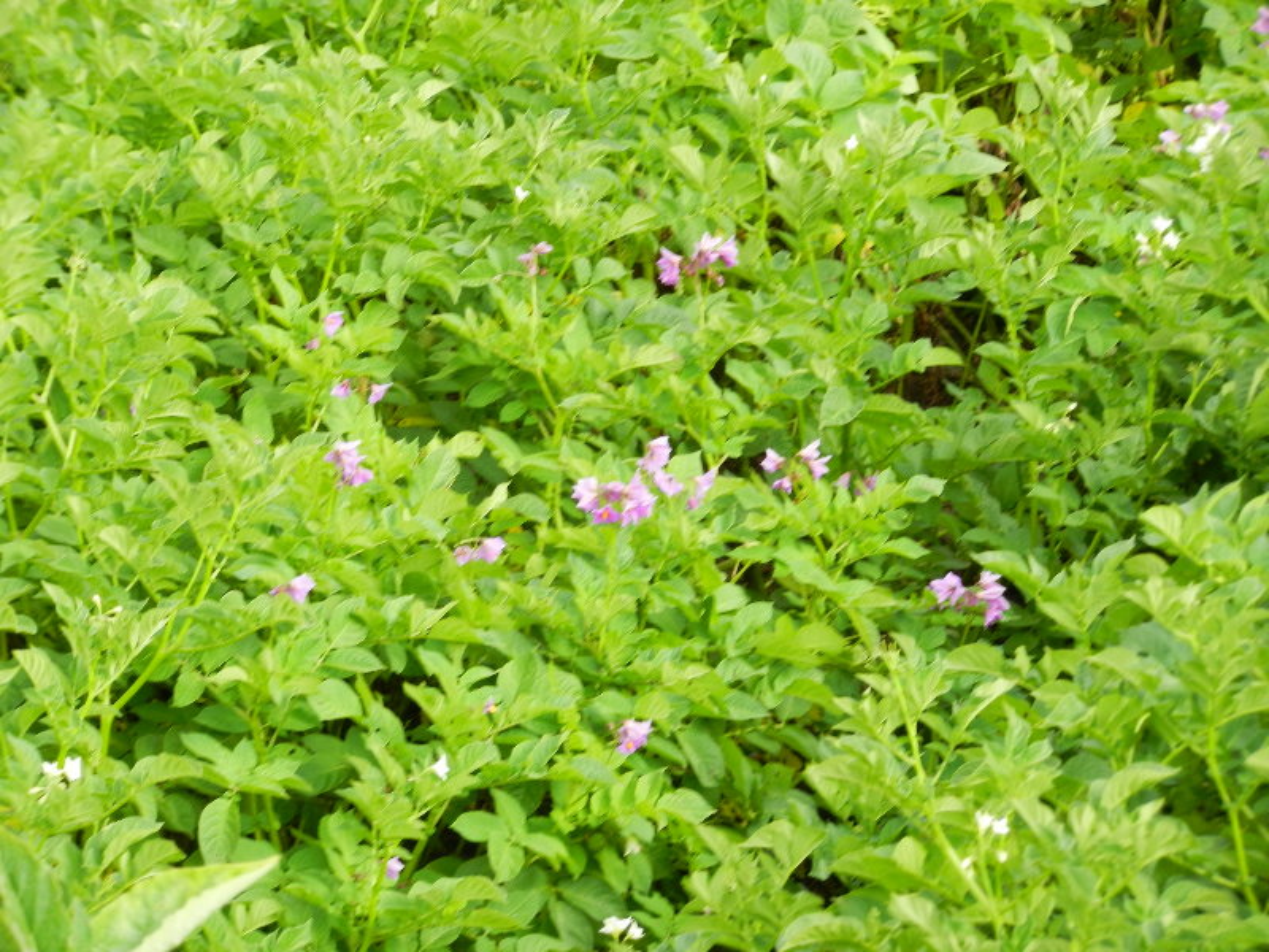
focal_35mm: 165
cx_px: 634
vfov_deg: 9.0
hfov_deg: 12.0
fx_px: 6049
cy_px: 476
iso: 160
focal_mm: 29.7
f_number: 5.3
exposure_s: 1/100
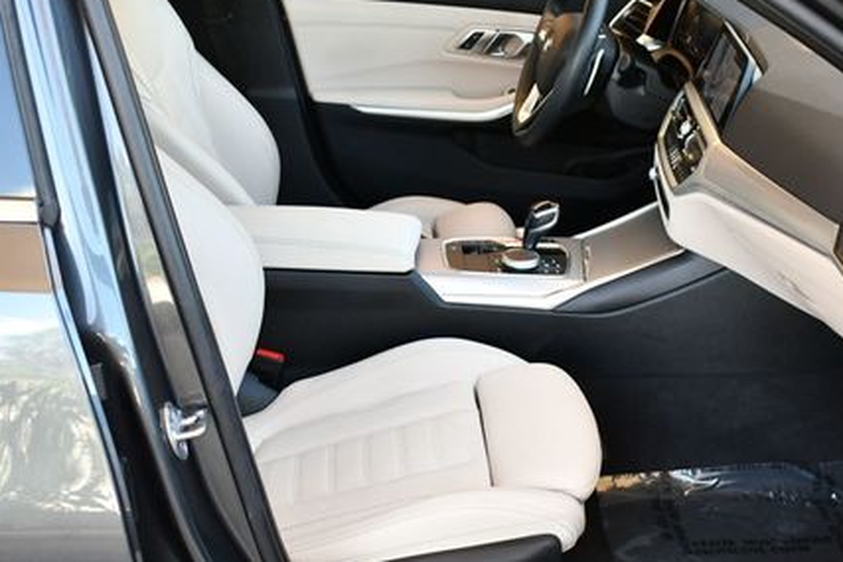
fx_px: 1265
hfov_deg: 36.8
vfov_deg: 25.1
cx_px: 484
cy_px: 314
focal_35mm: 54
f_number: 3.5
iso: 720
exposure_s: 1/250
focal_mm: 18
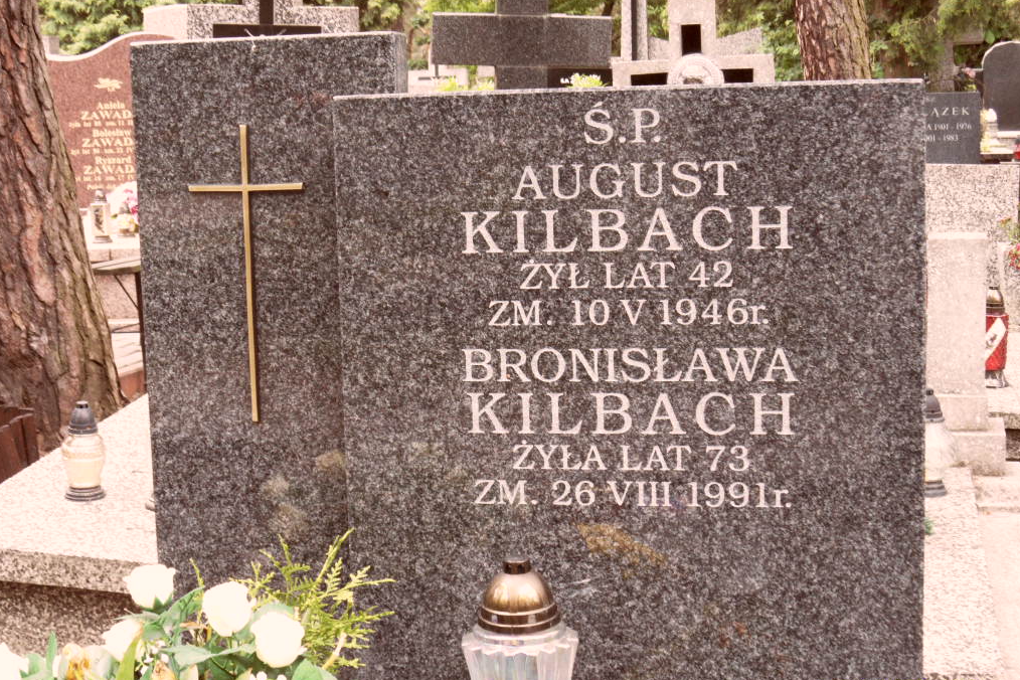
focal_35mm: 63
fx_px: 1785
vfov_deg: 21.6
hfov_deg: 31.9
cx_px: 510
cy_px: 380
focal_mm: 10.3
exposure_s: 1/45
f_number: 4
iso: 120
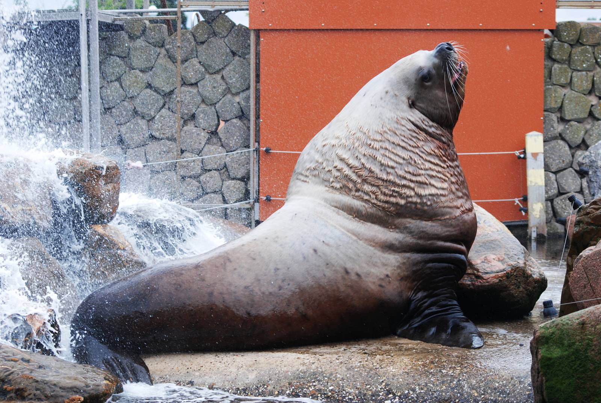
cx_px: 300
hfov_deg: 19.4
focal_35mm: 105
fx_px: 1755
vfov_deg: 13.1
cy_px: 202
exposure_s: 1/500
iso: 200
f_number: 5.6
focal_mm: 70
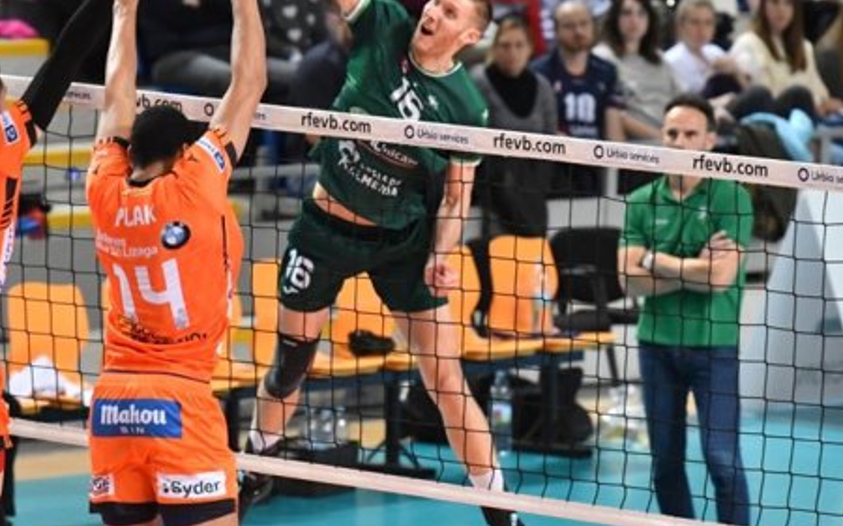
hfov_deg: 4.7
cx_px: 333
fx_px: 10221
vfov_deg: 2.9
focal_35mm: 445
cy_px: 161
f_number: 3.5
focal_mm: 190
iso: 5000
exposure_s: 1/1000
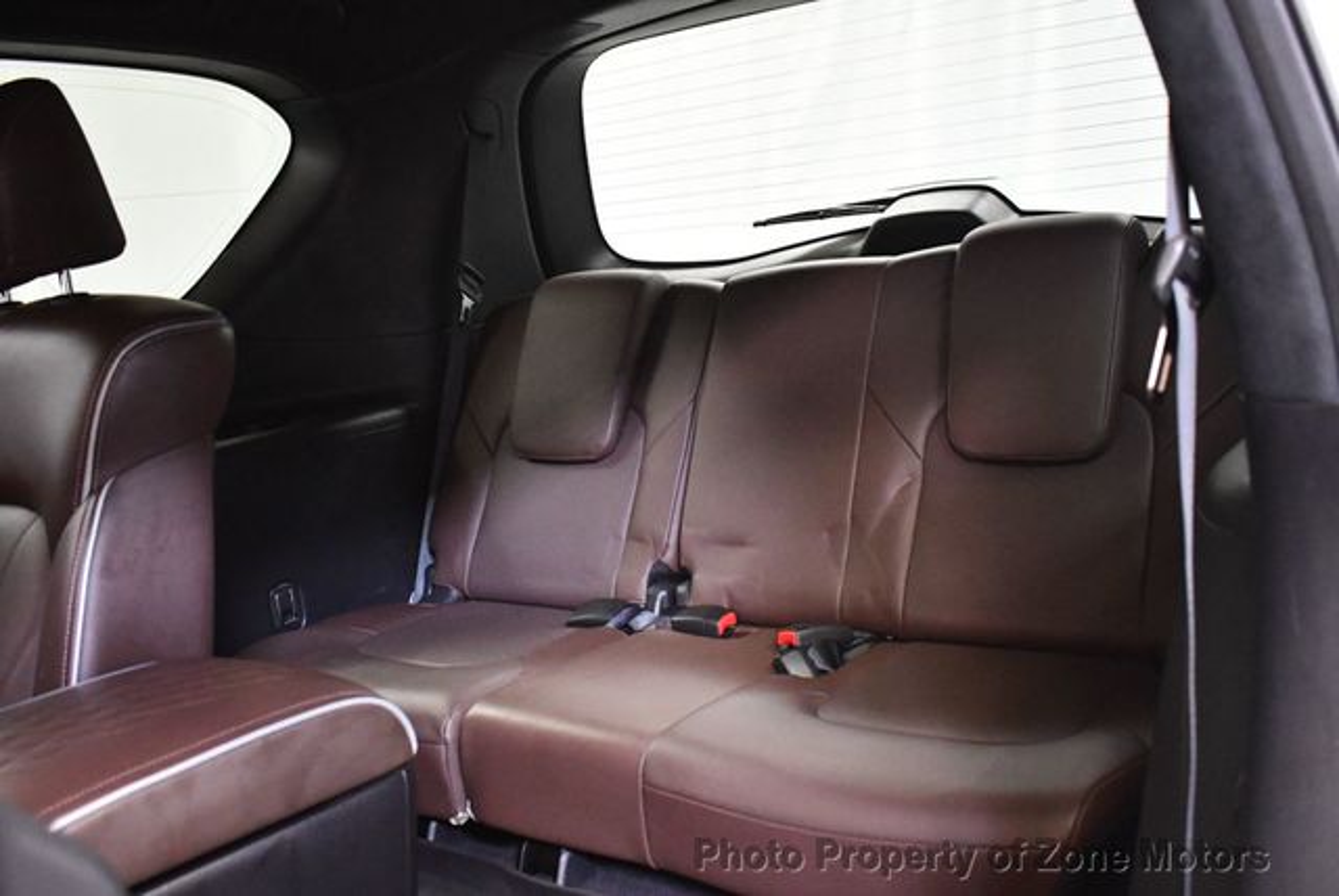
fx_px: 1340
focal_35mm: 36
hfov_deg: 53.1
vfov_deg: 36.9
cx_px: 670
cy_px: 448
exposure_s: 1/60
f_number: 3.5
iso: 4500
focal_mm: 18
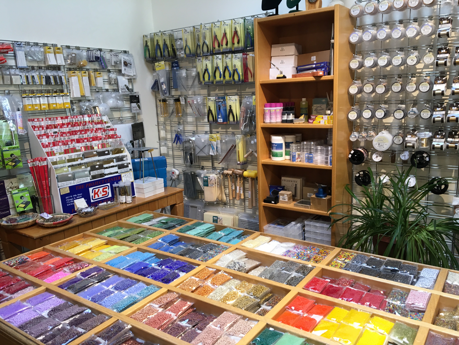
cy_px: 172
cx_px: 230
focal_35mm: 29
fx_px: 385
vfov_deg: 48.2
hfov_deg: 61.7
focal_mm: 4.15
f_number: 2.2
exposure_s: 1/30
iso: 25
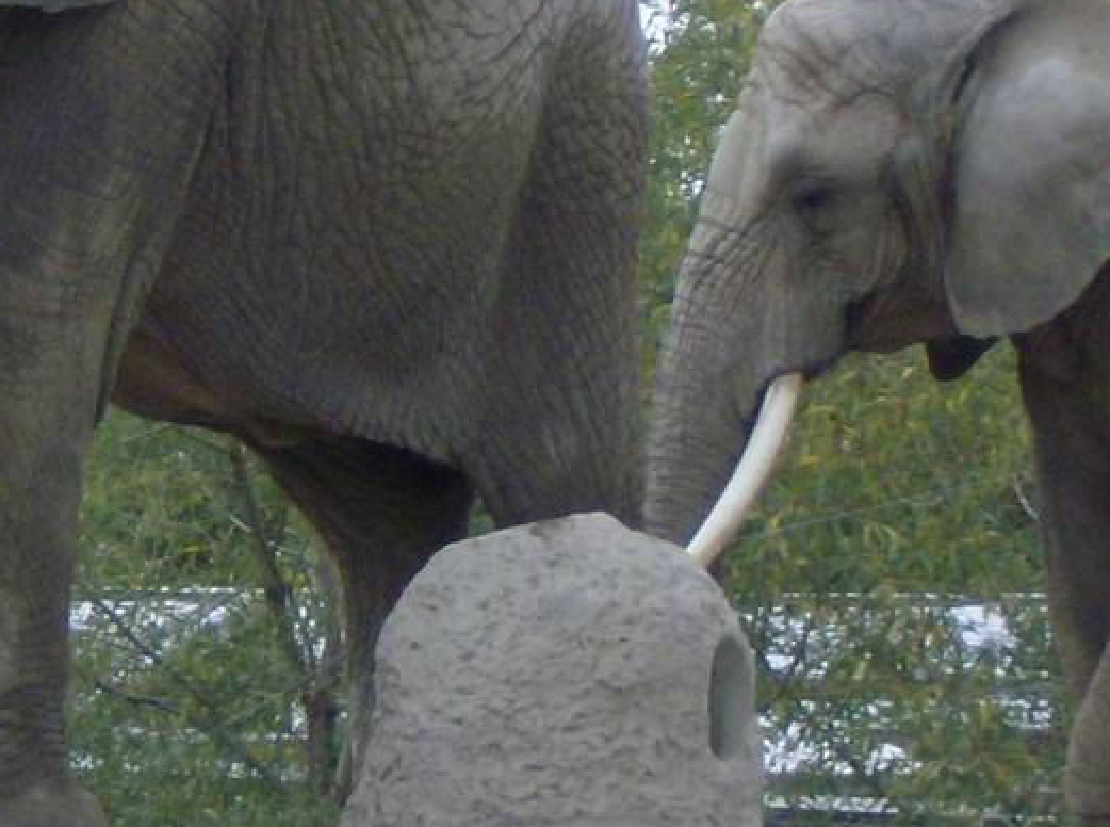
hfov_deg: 5.9
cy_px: 361
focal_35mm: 335
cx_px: -435
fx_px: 10715
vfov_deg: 4.4
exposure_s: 1/264
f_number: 4.8
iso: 100
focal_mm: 18
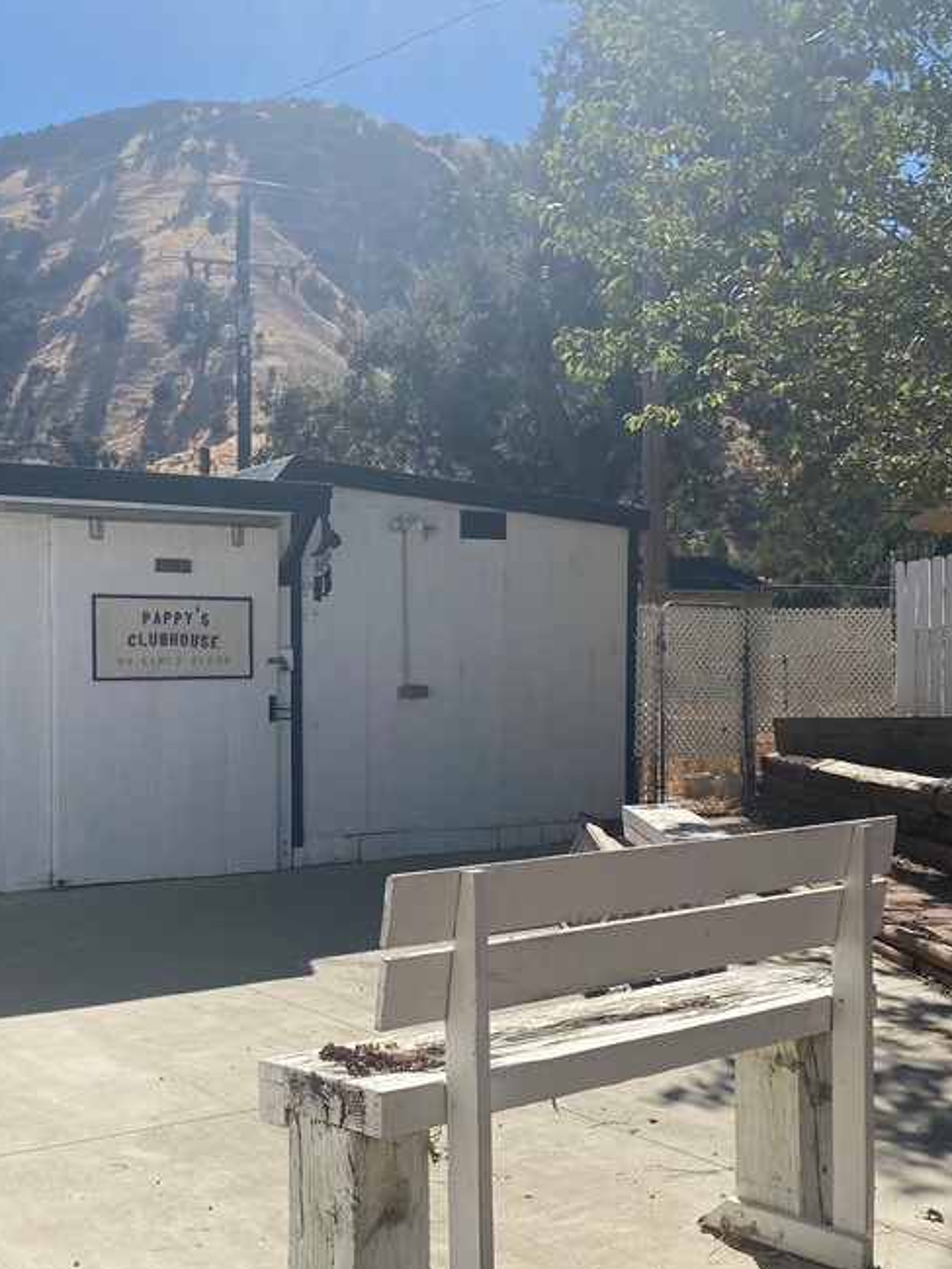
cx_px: 272
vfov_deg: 45.6
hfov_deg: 34.6
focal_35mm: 41
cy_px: 749
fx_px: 1503
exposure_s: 1/4808
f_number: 1.8
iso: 32
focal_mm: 4.25
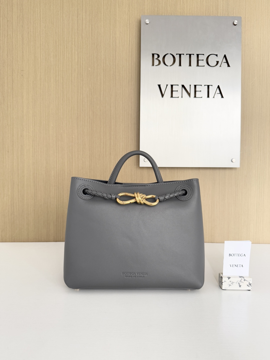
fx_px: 250
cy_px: 180
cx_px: 135
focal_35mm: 24
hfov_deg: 56.8
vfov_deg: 71.6
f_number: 1.78
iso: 160
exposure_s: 1/121
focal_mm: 6.76
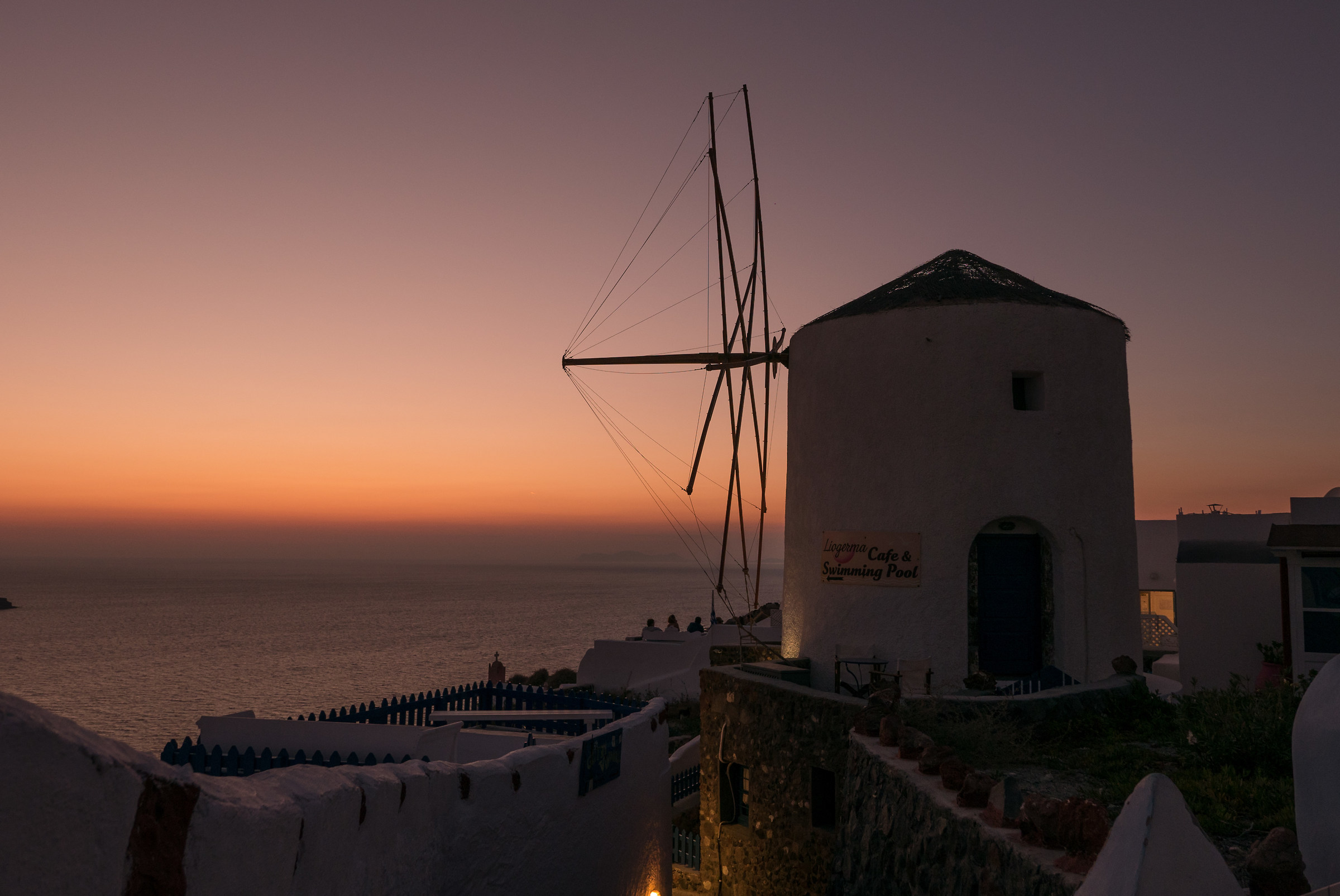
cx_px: 670
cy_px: 448
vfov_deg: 43.7
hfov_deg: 61.9
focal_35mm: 30
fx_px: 1117
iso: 200
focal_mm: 13.4
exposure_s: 1/50
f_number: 4
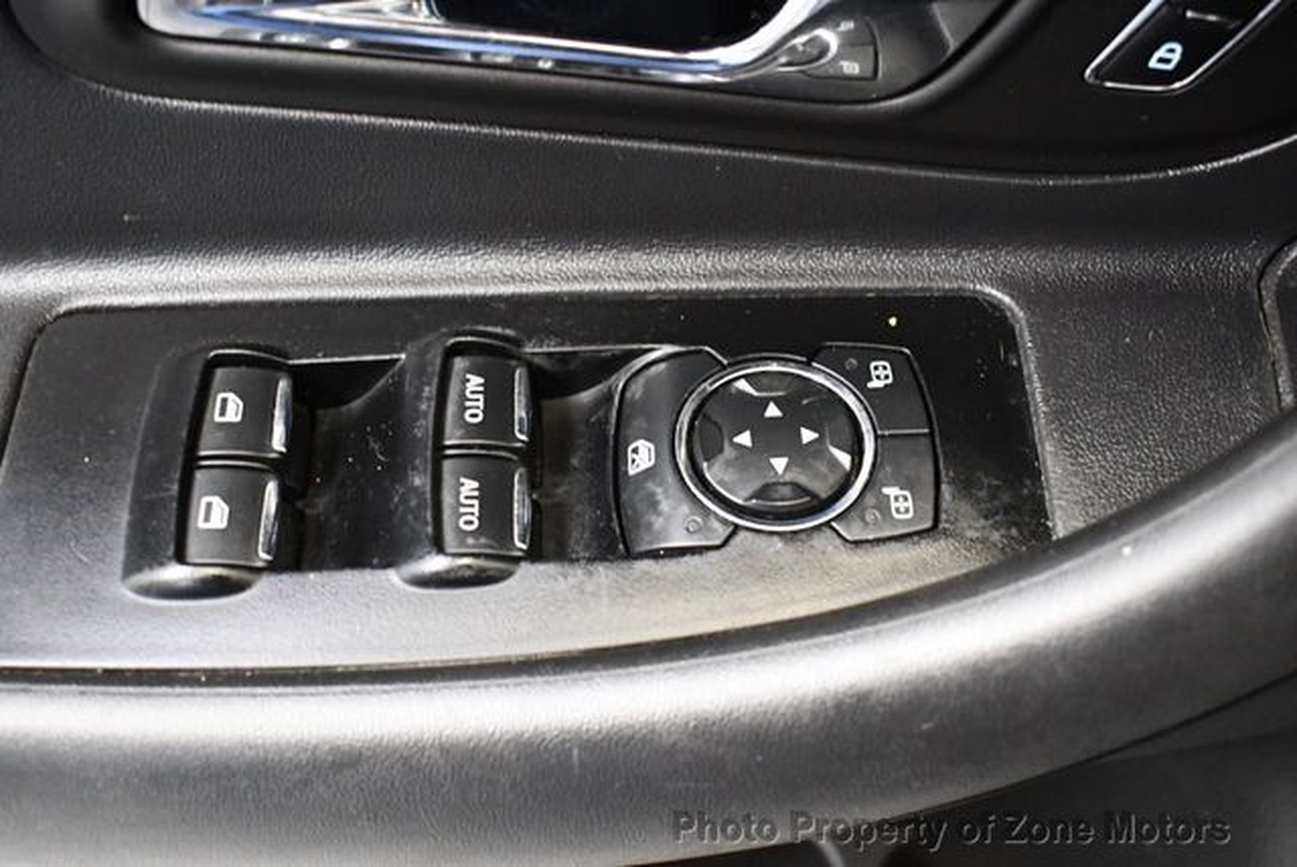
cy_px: 434
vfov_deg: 33.5
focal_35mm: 40
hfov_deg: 48.4
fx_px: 1442
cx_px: 648
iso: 5000
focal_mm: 20
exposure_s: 1/60
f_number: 3.5
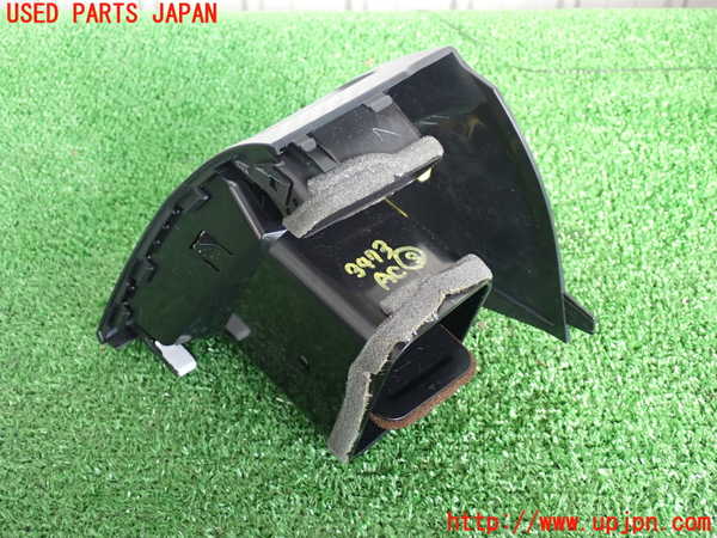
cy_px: 269
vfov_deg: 30.9
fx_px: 974
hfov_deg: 40.4
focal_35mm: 47
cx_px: 358
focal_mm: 8.4
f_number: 3.1
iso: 250
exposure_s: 1/50
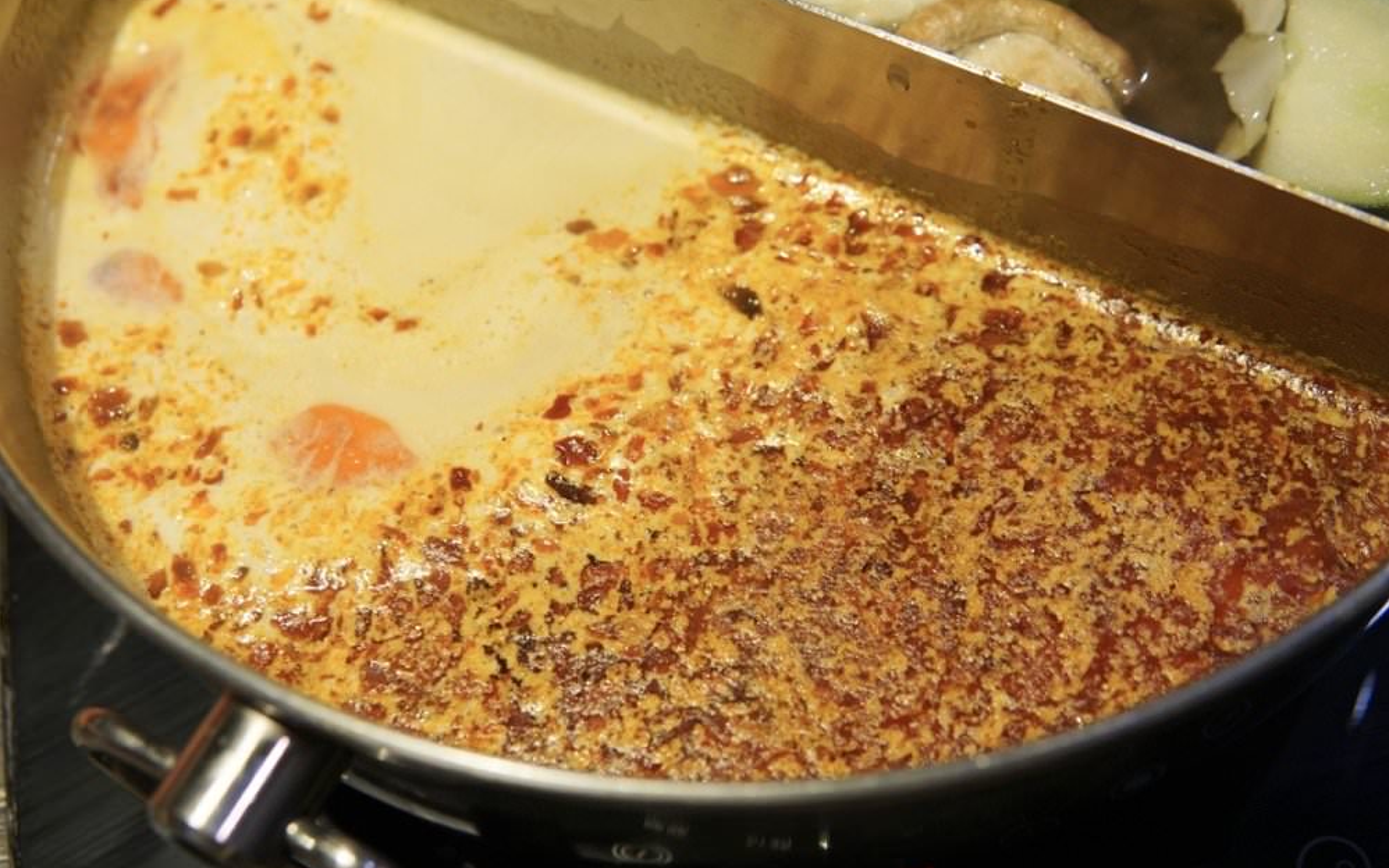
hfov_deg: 43.5
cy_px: 410
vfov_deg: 28.0
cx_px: 694
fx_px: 1742
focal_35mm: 46
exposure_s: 1/60
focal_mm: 30
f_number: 4
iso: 500
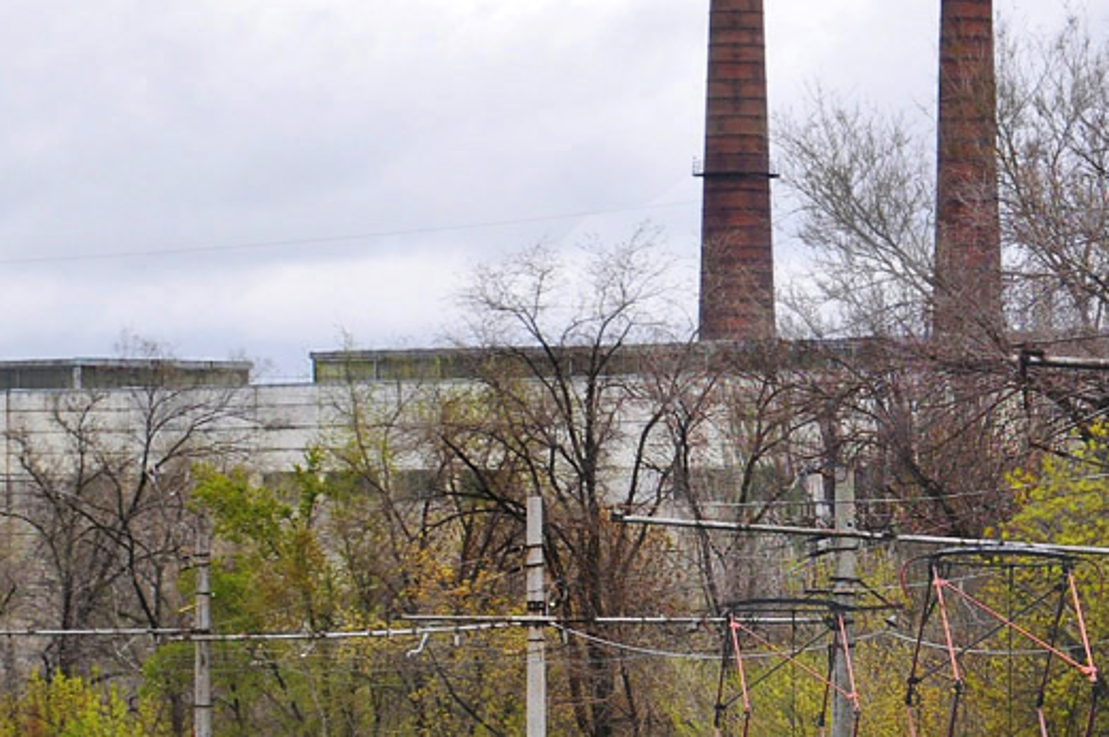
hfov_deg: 10.3
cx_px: 945
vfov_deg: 6.8
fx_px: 6155
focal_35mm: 200
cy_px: 589
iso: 280
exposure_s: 1/250
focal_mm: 58
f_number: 5.6
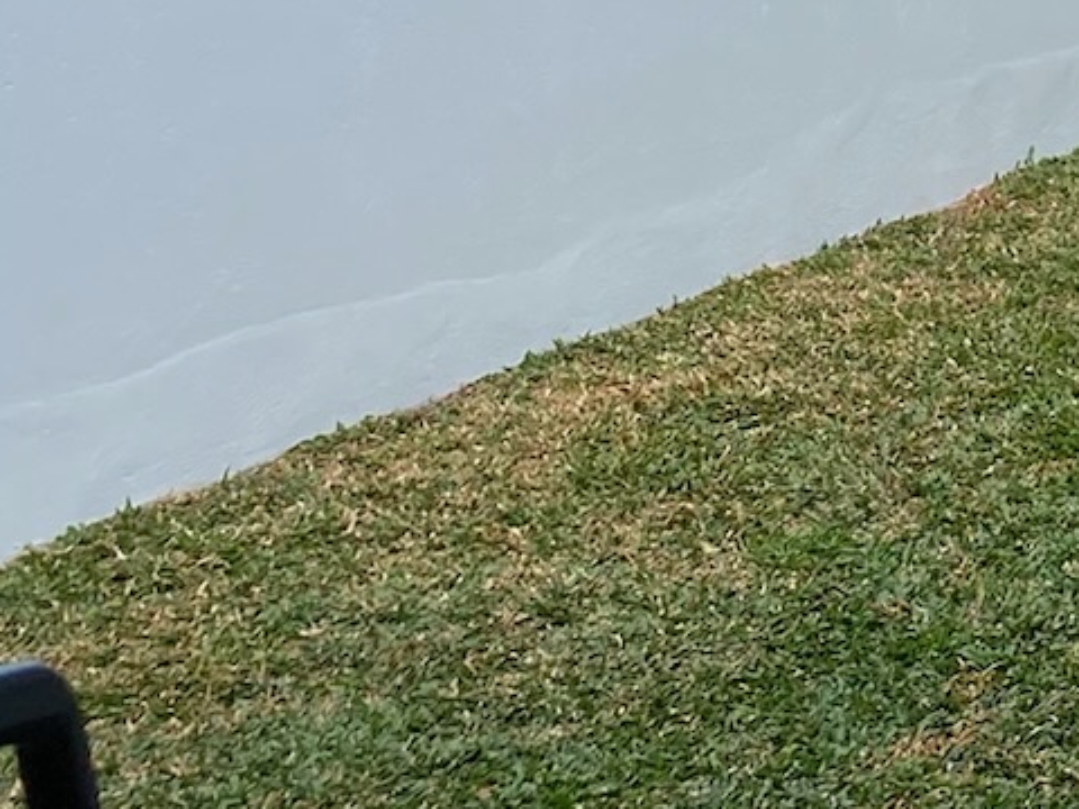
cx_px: 2010
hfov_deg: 15.1
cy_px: -326
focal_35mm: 111
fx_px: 3460
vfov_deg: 12.8
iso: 32
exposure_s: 1/890
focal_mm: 4.25
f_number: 1.8
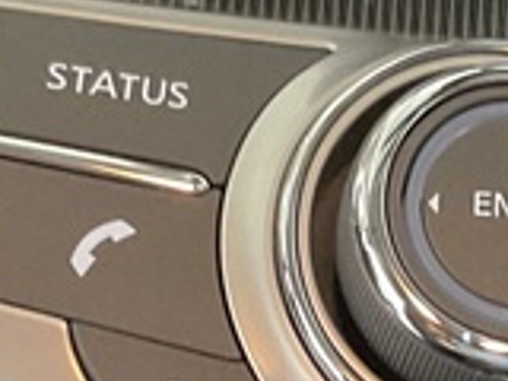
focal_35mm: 174
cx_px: 422
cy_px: 905
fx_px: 2554
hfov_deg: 11.3
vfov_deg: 7.9
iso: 500
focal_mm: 3
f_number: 1.8
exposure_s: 1/25
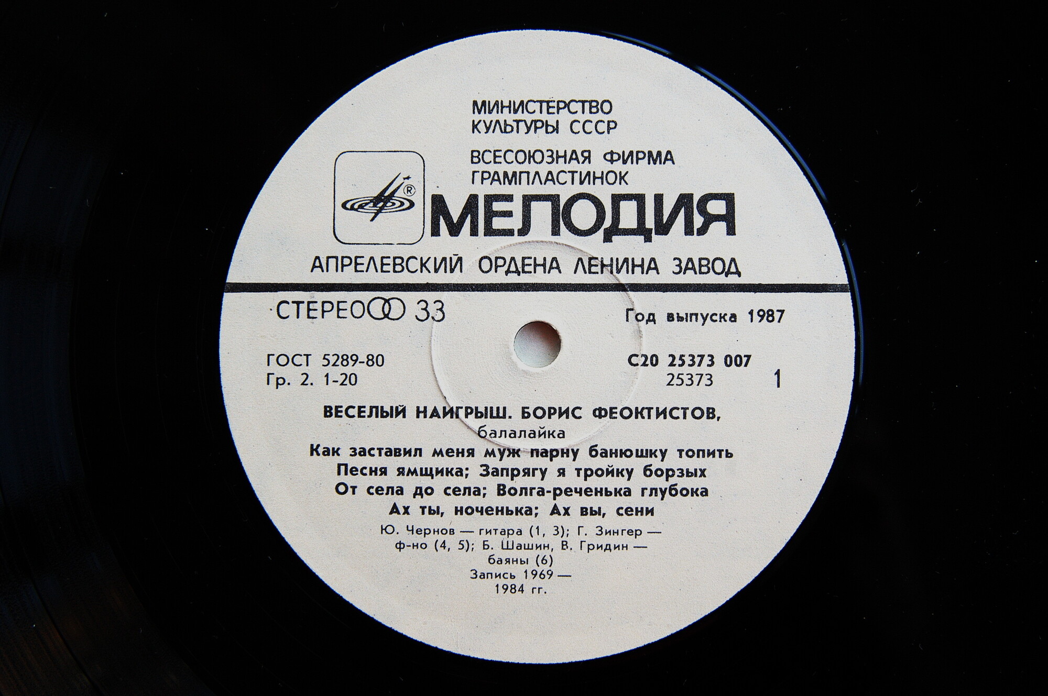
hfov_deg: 37.9
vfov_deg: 25.7
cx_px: 524
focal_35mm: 52
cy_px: 348
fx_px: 1527
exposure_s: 1/90
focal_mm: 35
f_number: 5
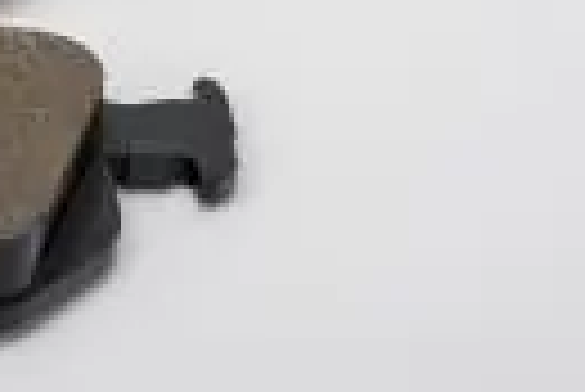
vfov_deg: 4.2
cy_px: -365
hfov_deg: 6.2
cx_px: -616
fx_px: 5255
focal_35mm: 323
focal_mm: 70
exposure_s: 1/160
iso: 64
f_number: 11
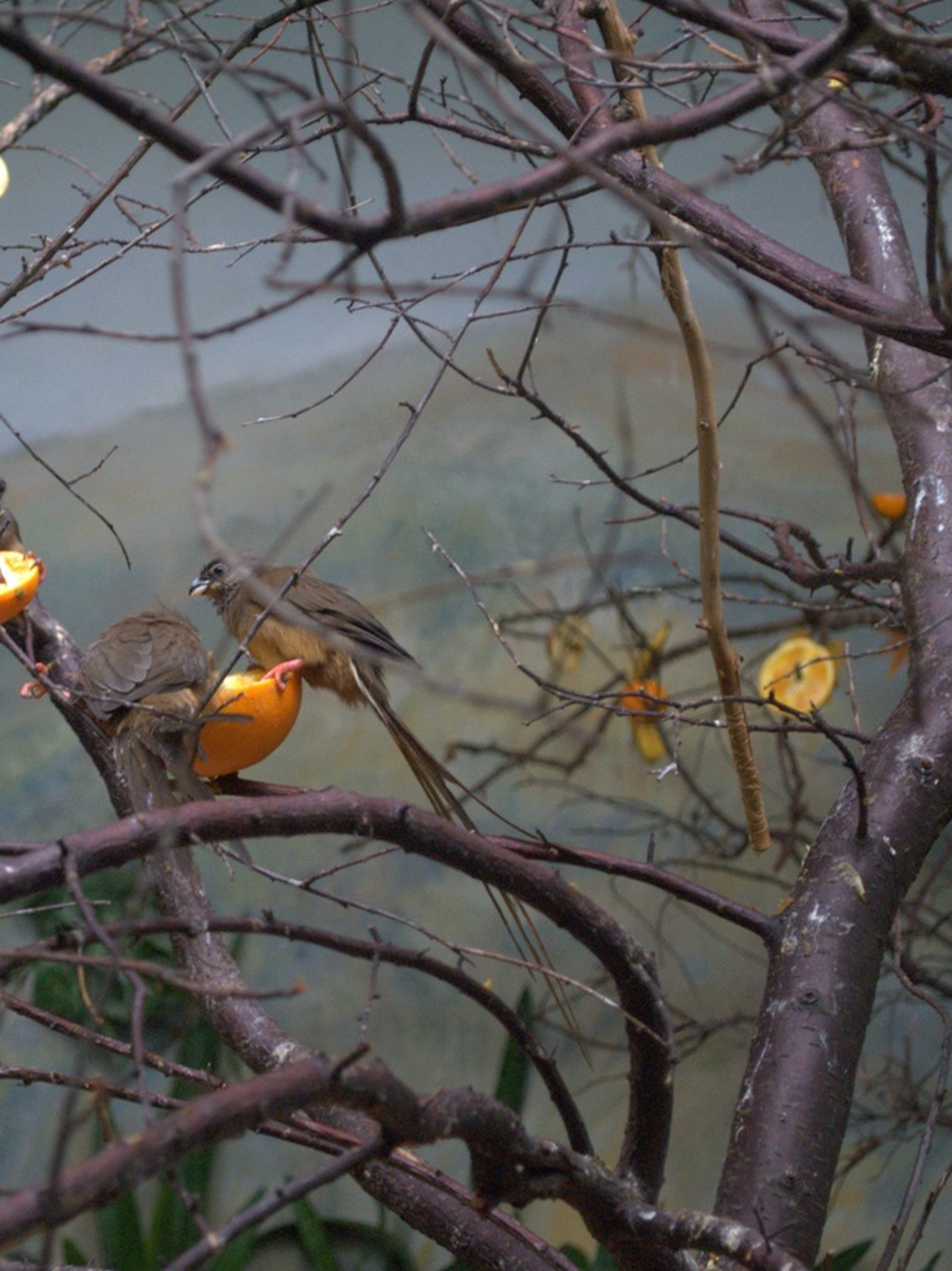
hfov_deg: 12.3
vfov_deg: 16.5
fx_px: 4392
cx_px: 129
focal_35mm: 120
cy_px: 636
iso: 720
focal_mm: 55
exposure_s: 1/30
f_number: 5.6
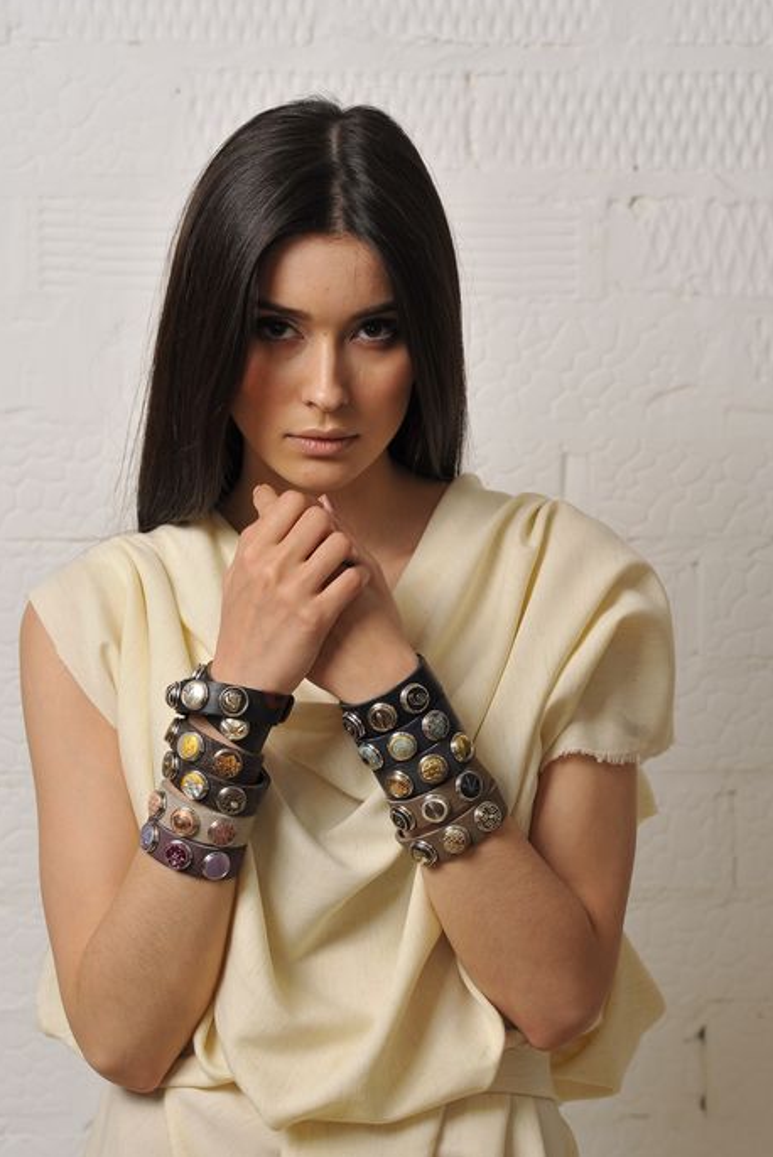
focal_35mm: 99
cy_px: 627
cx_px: 386
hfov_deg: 13.8
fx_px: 3185
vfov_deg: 20.6
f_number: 6.3
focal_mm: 85
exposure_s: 1/160
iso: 250
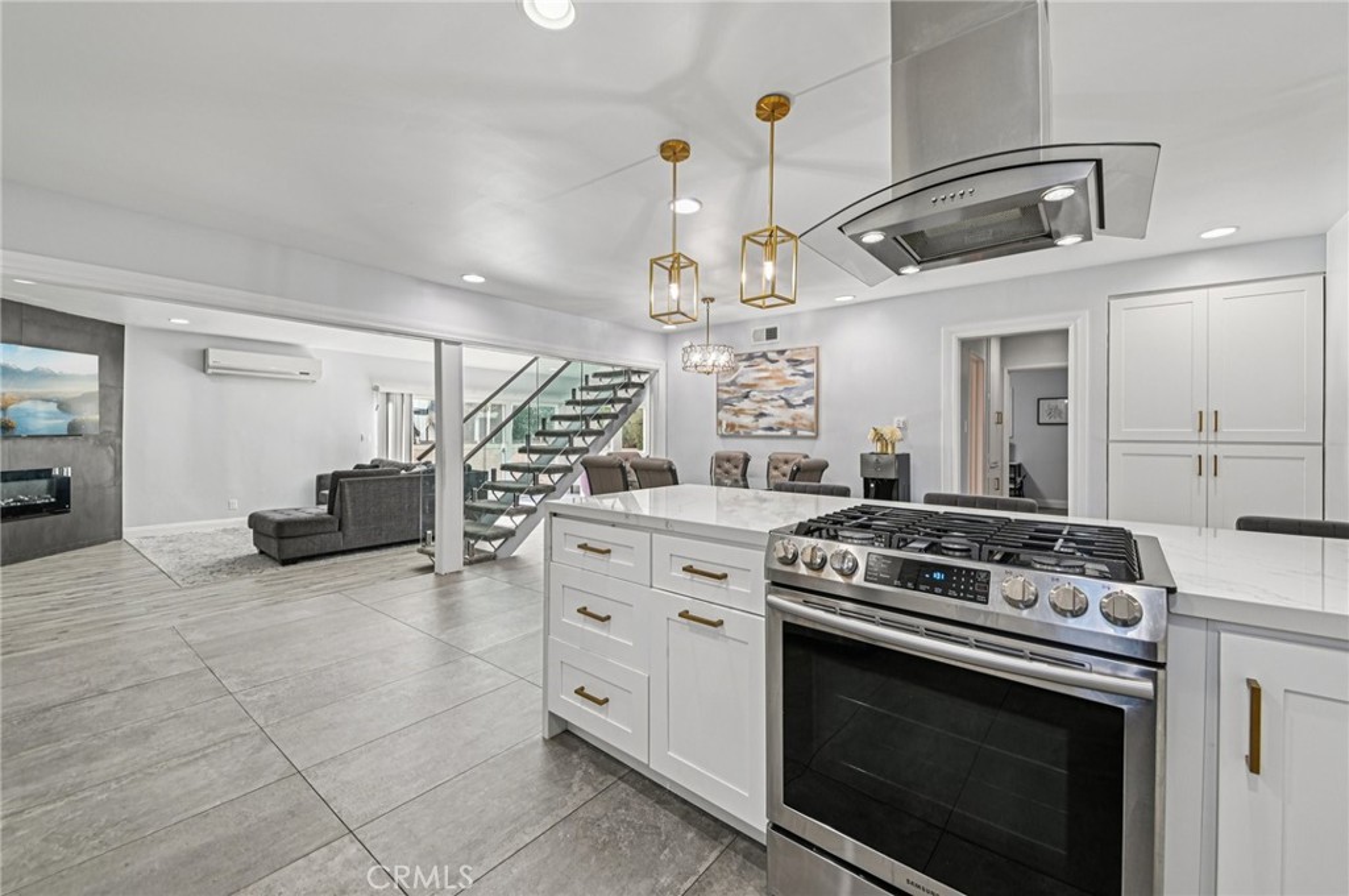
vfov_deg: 81.1
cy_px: 448
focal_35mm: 14
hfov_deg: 104.3
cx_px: 674
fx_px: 524
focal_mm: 14
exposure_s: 1/6
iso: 250
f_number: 8
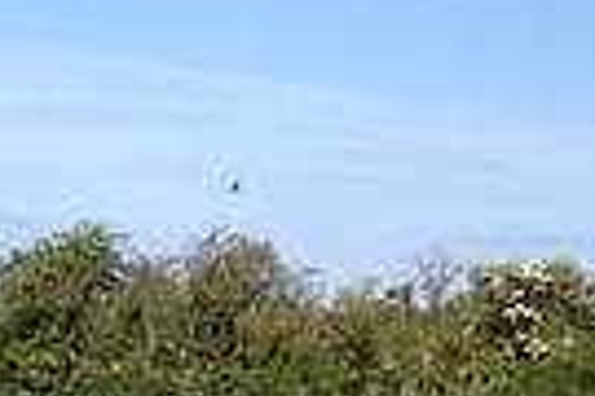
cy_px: 436
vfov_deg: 7.9
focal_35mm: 173
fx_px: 2859
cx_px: -573
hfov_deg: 10.9
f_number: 2.4
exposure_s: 1/1972
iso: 50
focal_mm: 4.28
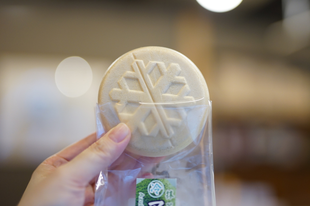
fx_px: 431
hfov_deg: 39.6
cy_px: 103
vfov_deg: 27.0
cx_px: 155
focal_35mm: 50
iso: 1250
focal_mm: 50
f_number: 1.4
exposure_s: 1/1000
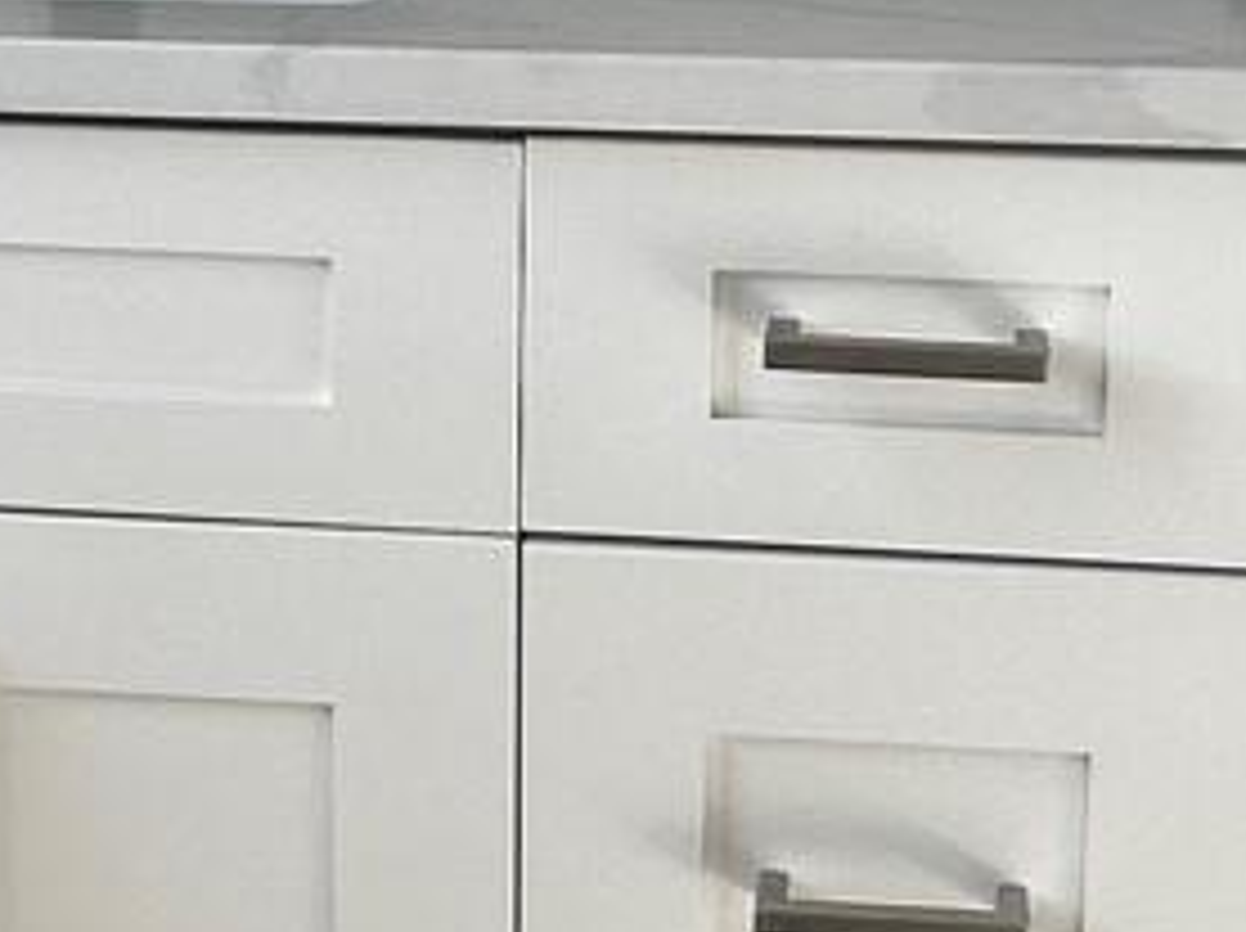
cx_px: 526
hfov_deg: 24.1
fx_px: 2912
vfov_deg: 17.9
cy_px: 131
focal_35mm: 81
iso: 40
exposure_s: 1/148
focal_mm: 2.22
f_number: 2.2
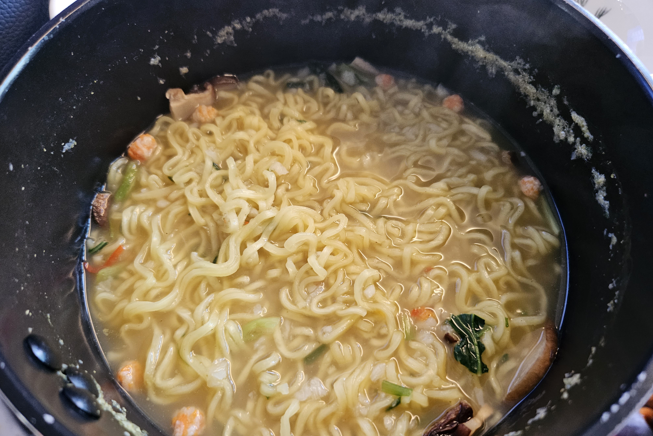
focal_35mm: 24
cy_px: 241
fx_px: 435
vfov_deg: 53.0
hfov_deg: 73.7
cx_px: 326
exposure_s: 1/60
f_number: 1.8
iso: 640
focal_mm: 5.4
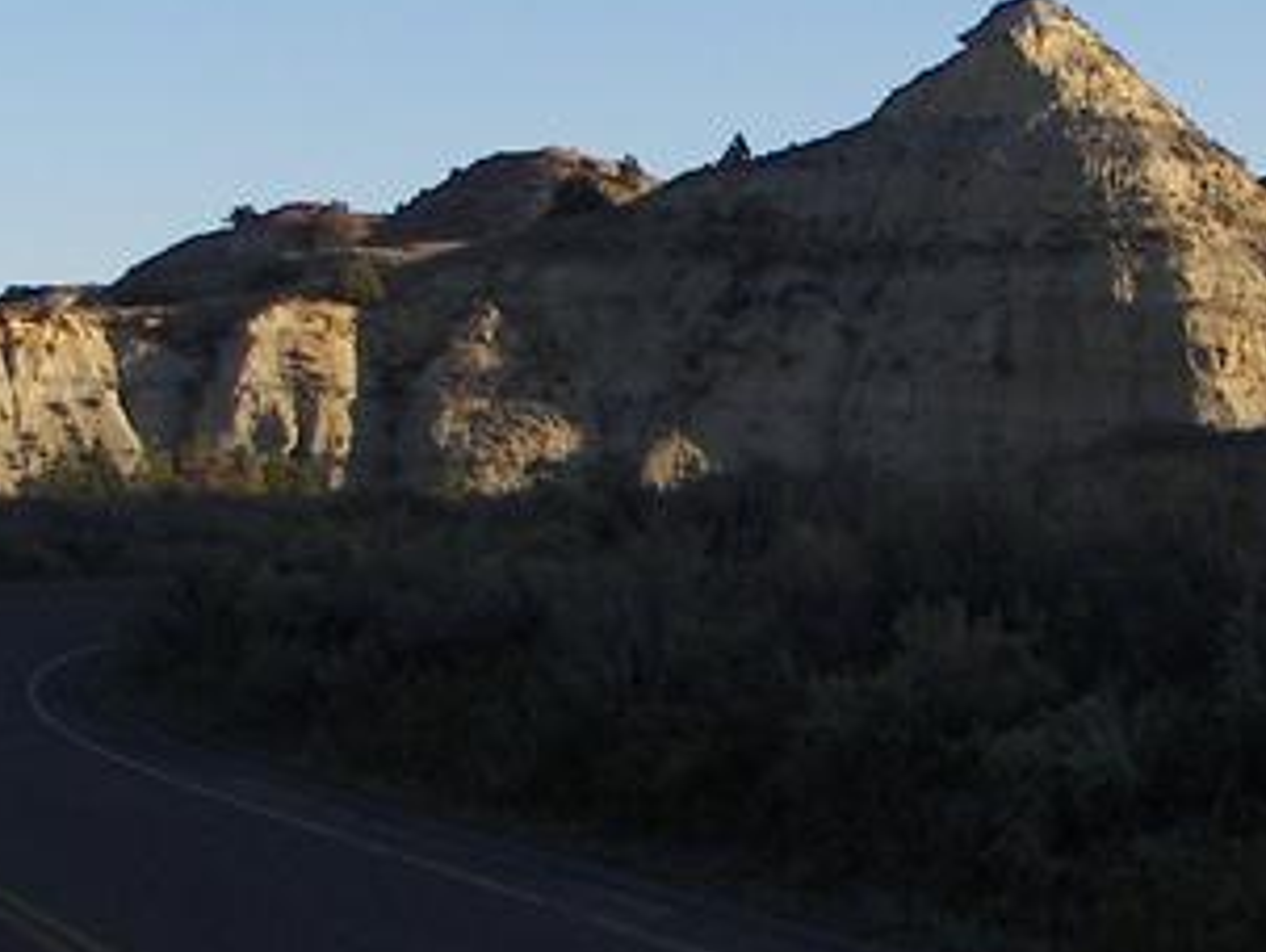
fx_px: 4465
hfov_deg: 16.1
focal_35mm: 122
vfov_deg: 12.1
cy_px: 281
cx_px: 939
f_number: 2.8
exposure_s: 1/640
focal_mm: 6
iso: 64
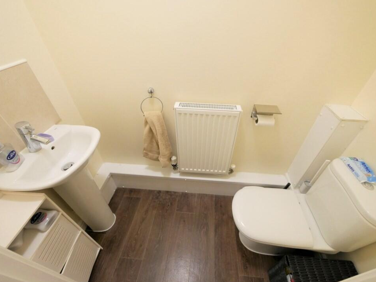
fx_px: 163
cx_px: 199
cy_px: 143
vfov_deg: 81.8
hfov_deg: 98.0
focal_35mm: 15
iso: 1600
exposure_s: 1/60
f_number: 4
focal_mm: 7
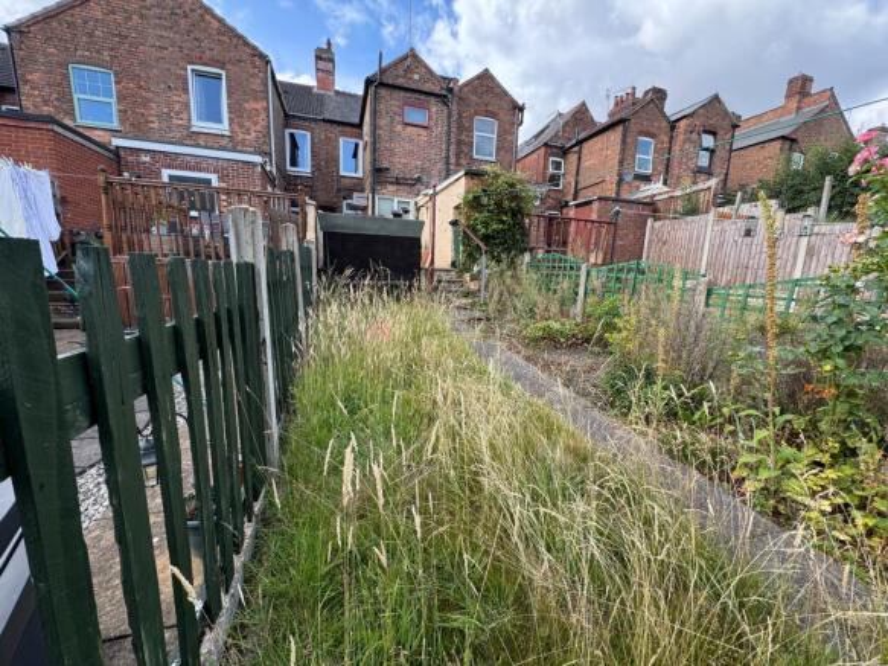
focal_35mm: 14
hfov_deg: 102.1
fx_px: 359
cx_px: 444
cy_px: 333
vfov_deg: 85.7
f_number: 2.2
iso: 40
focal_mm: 2.22
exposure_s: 1/337
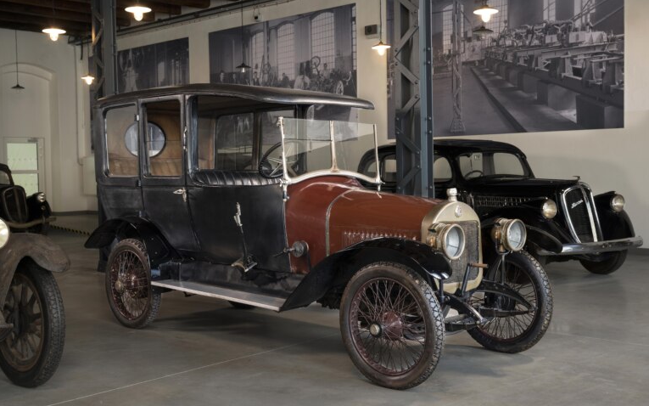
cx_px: 324
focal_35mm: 44
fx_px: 778
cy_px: 202
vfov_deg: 29.2
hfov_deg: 45.3
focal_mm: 43
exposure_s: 1/2
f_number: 10
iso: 100
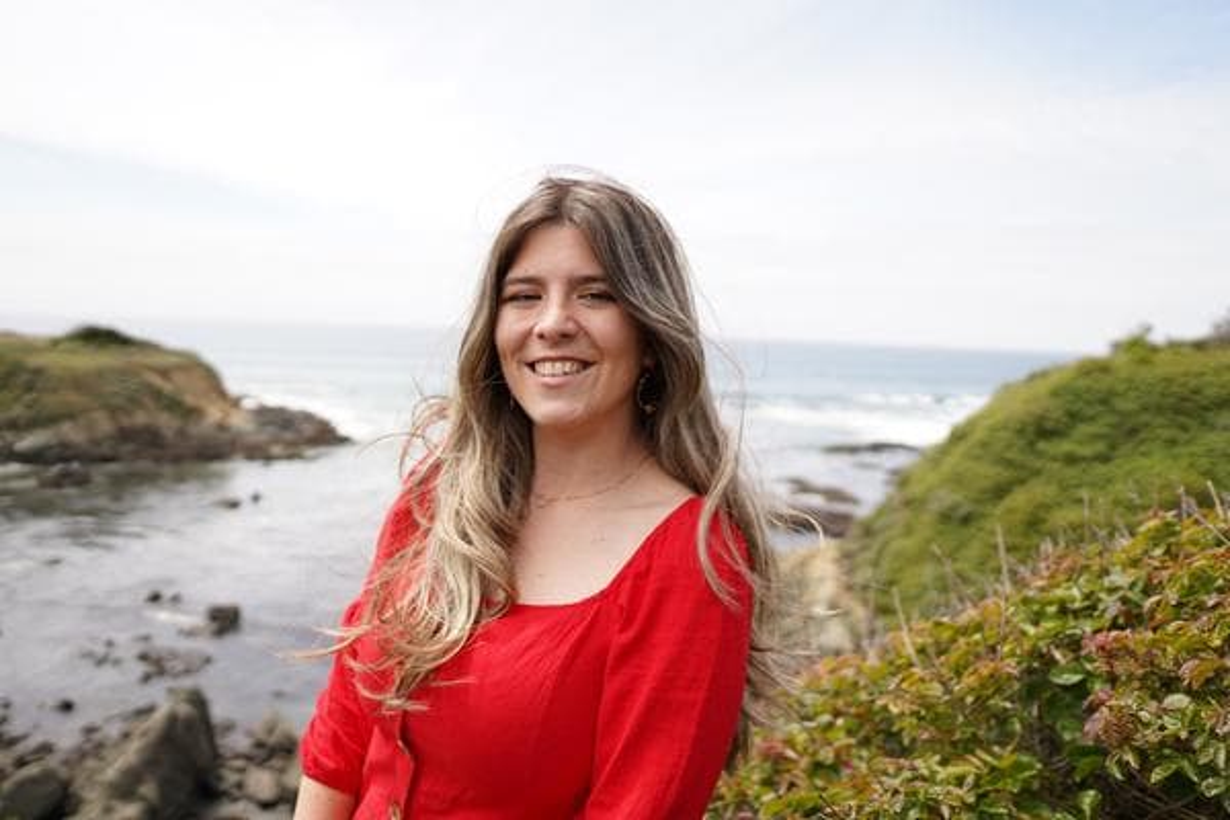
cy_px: 410
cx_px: 615
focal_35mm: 24
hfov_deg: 73.7
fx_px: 820
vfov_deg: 53.1
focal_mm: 16
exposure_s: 1/5000
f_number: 1.4
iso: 100
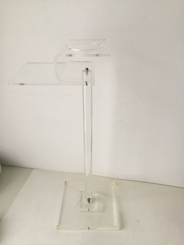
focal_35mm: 31
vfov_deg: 58.4
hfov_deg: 45.4
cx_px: 92
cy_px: 122
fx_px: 220
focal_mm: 3.3
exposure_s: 1/33
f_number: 2.4
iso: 64
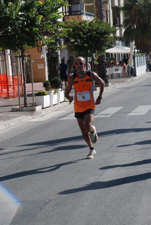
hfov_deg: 11.5
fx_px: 751
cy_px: 112
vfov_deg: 17.0
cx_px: 76
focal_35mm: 120
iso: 1000
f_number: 8
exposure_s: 1/2000
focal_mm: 80
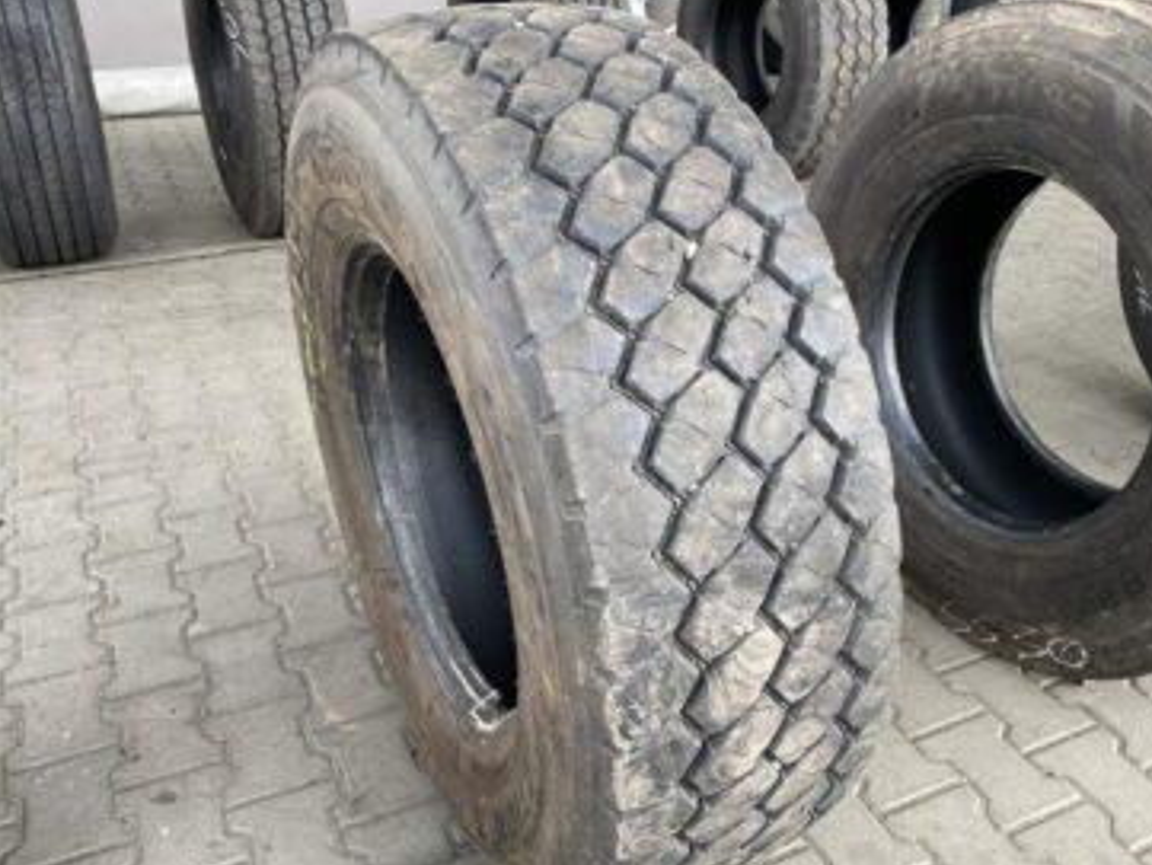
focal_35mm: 31
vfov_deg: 45.5
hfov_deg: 58.2
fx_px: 1032
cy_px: 445
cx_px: 632
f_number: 1.8
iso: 100
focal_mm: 4.25
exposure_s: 1/100
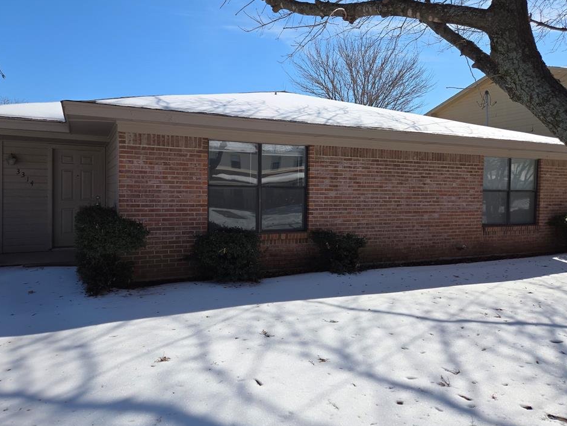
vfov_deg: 54.9
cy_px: 199
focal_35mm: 25
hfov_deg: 69.3
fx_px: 410
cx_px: 266
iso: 25
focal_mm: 5.4
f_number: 1.8
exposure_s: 1/2450
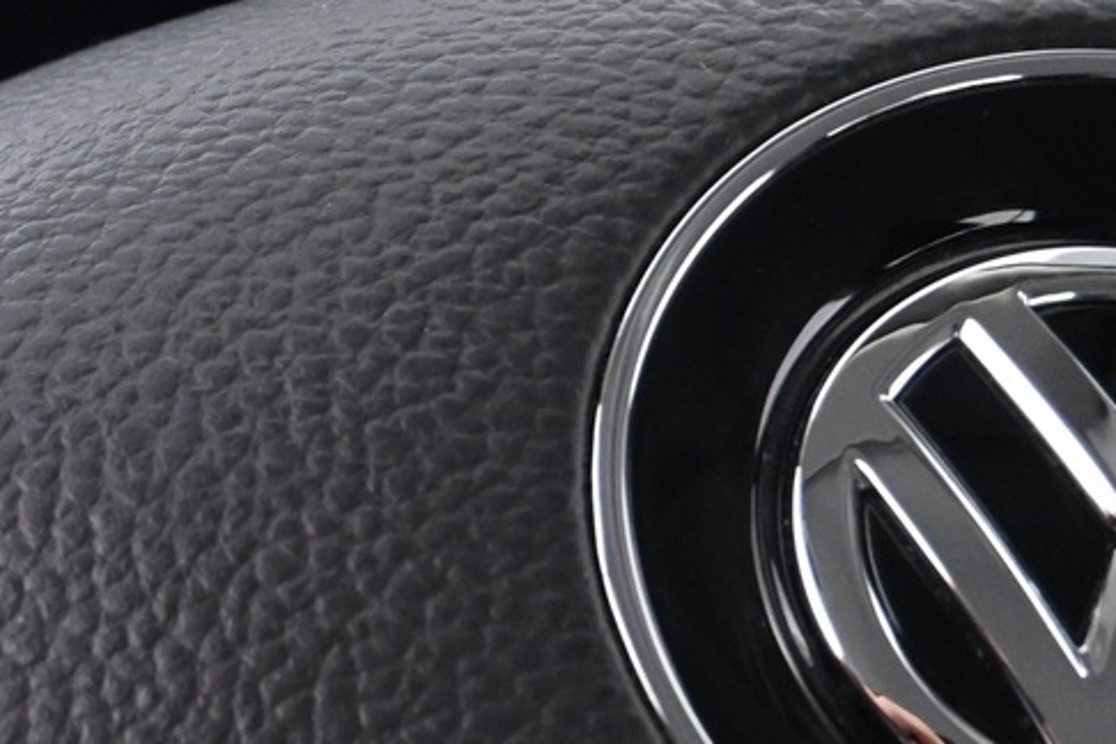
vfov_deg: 16.9
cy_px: 615
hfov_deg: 20.5
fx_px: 2480
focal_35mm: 80
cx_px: -689
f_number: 5
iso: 2500
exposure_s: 1/15
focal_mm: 16
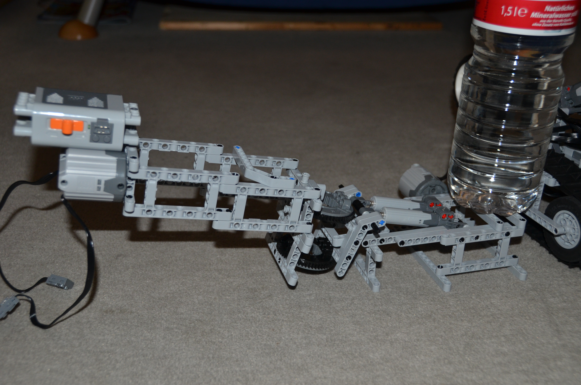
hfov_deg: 48.0
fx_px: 652
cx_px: 290
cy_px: 192
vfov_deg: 32.9
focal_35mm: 40
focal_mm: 27
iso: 400
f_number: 4
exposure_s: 1/60
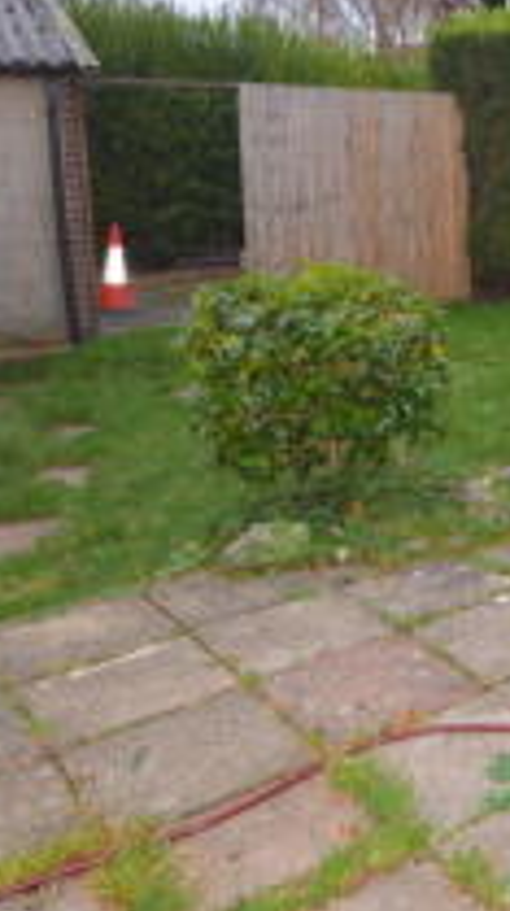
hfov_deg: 23.3
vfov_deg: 46.5
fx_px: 1038
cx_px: 719
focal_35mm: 43
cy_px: 286
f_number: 4.5
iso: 560
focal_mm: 12
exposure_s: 1/60
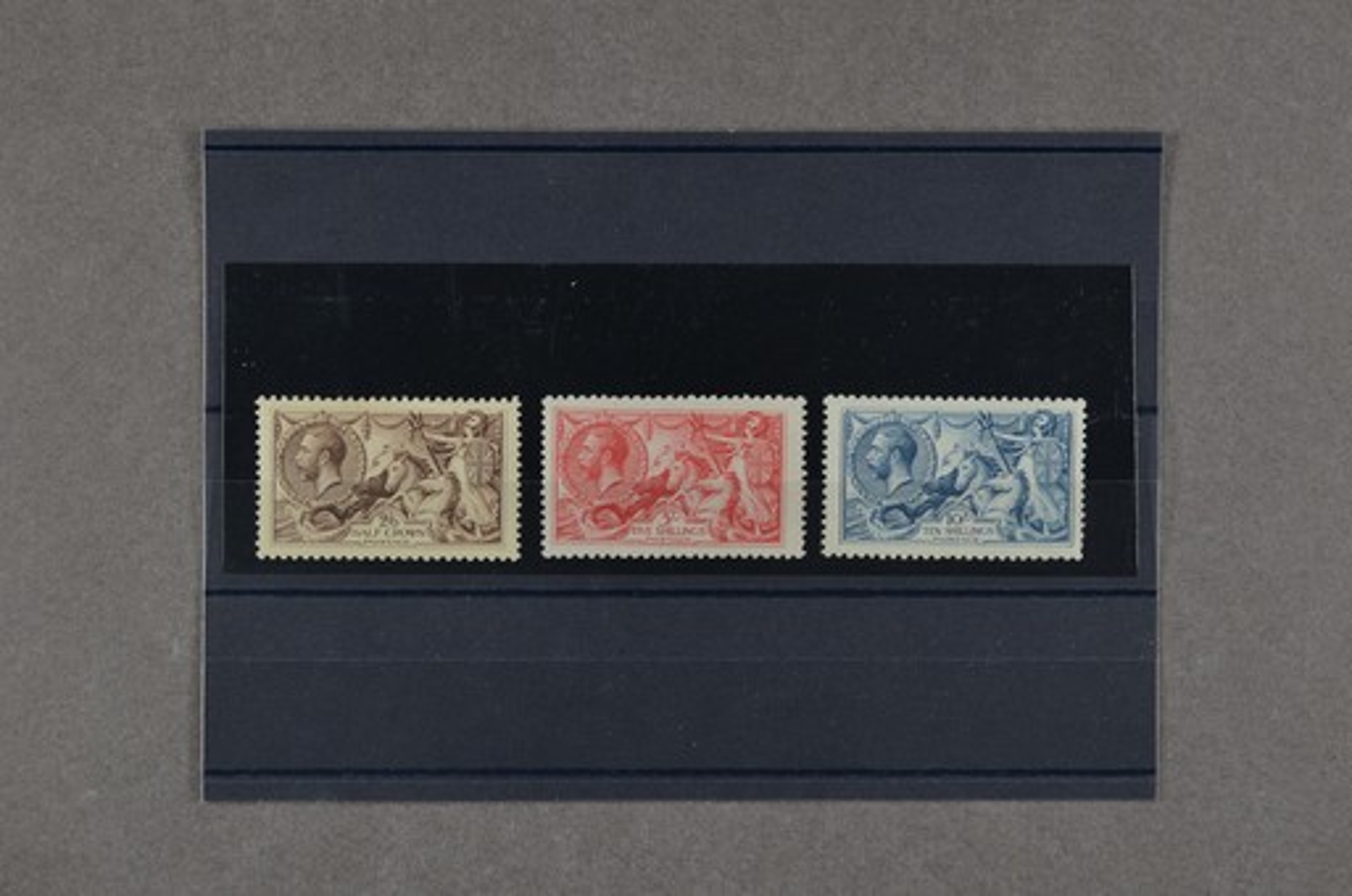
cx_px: 676
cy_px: 448
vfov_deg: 22.5
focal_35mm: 60
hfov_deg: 33.5
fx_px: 2249
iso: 100
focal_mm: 40
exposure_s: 1/100
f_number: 4.5
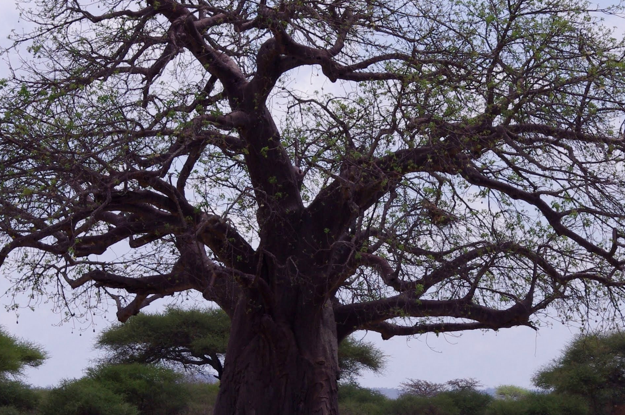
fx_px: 4110
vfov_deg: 5.8
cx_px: 406
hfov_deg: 8.7
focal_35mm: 237
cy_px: 245
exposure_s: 1/640
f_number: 11
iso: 400
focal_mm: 70
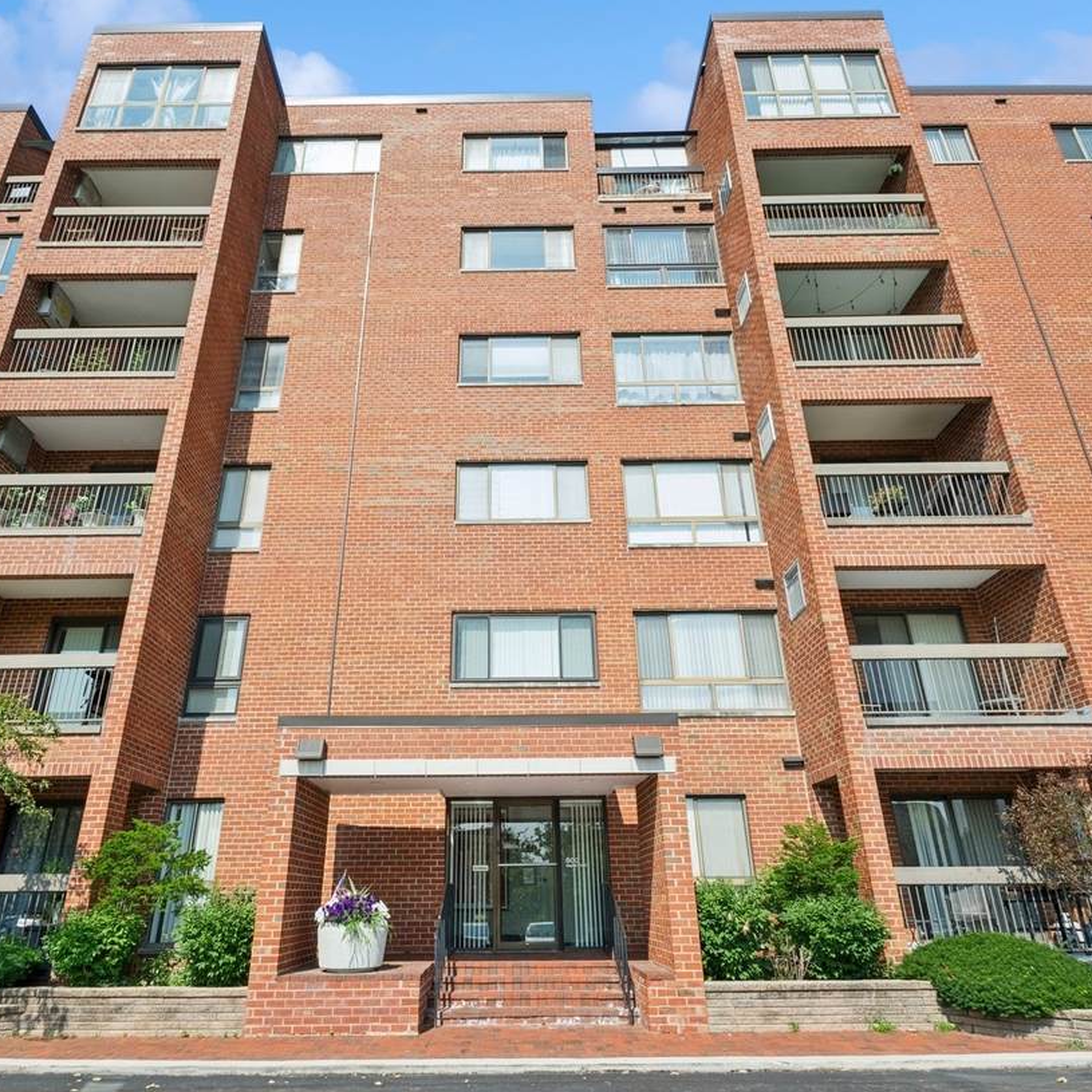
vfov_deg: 74.8
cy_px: 549
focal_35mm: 20
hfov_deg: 74.5
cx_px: 477
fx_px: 714
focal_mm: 10
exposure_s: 1/200
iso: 200
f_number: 11
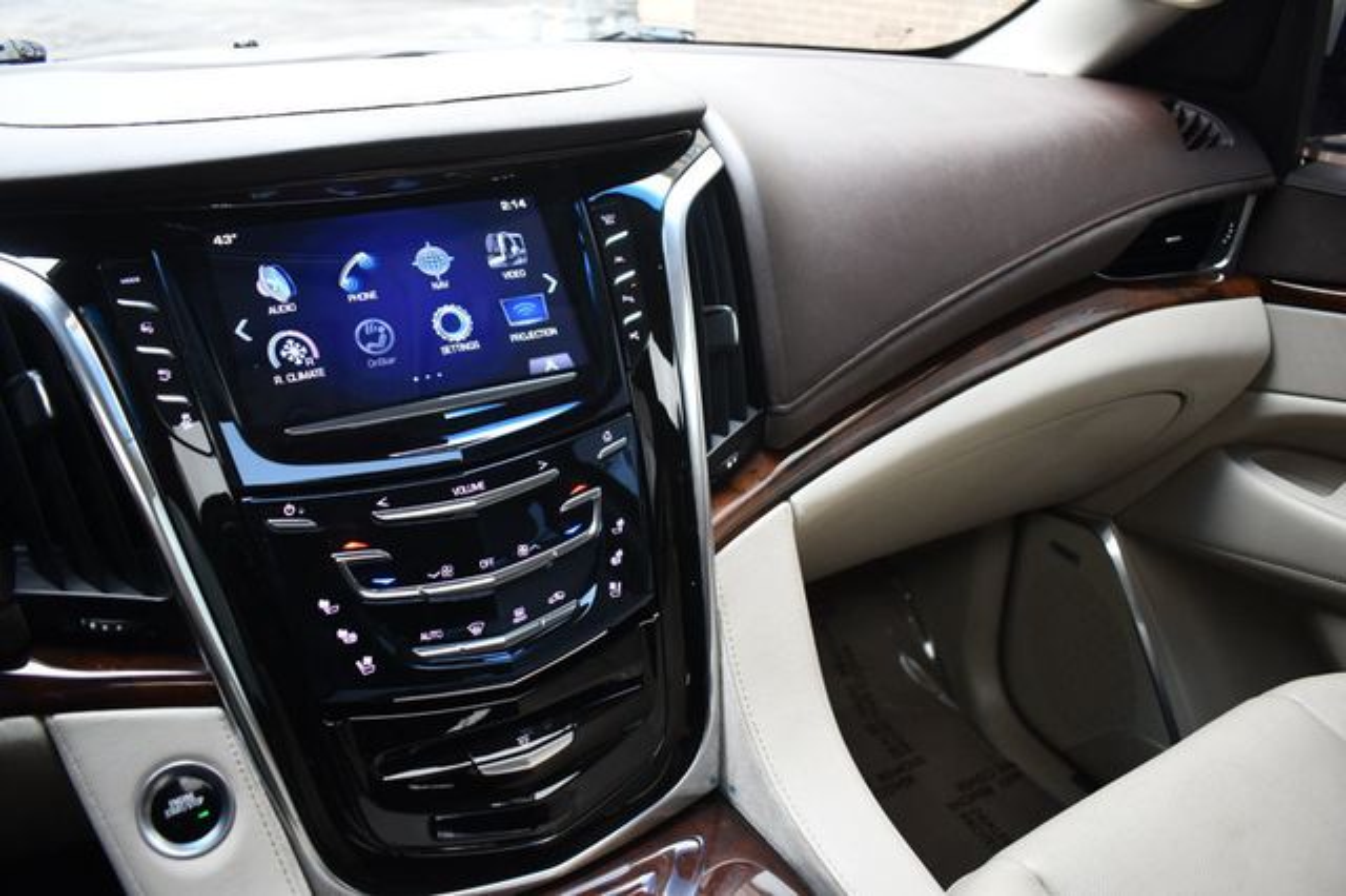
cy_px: 448
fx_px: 1009
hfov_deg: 67.4
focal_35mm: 27
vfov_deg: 47.9
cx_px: 673
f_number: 3.5
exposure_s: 1/160
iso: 800
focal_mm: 18
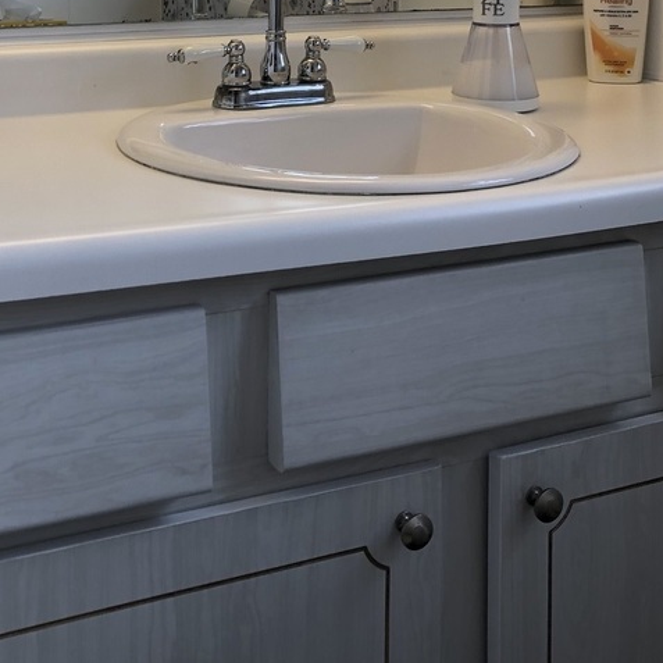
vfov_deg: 28.6
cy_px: -4
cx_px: 229
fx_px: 1213
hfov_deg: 30.4
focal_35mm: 56
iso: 50
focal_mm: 3.99
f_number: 1.8
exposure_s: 1/120
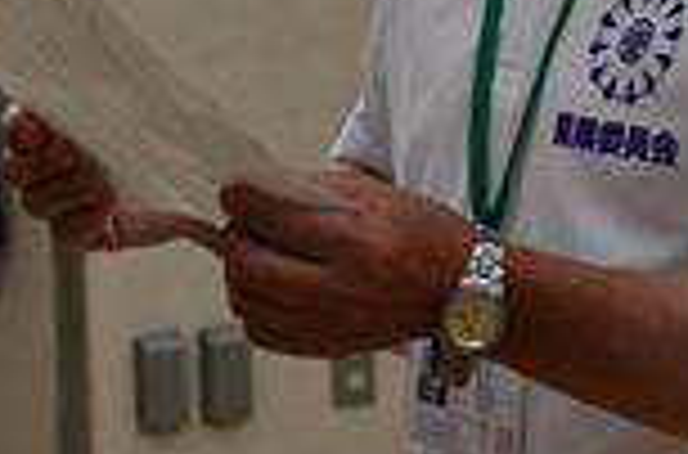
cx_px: 364
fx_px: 7278
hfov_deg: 5.4
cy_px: -263
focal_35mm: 382
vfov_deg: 3.6
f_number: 5.6
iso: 1250
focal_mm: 78
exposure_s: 1/320
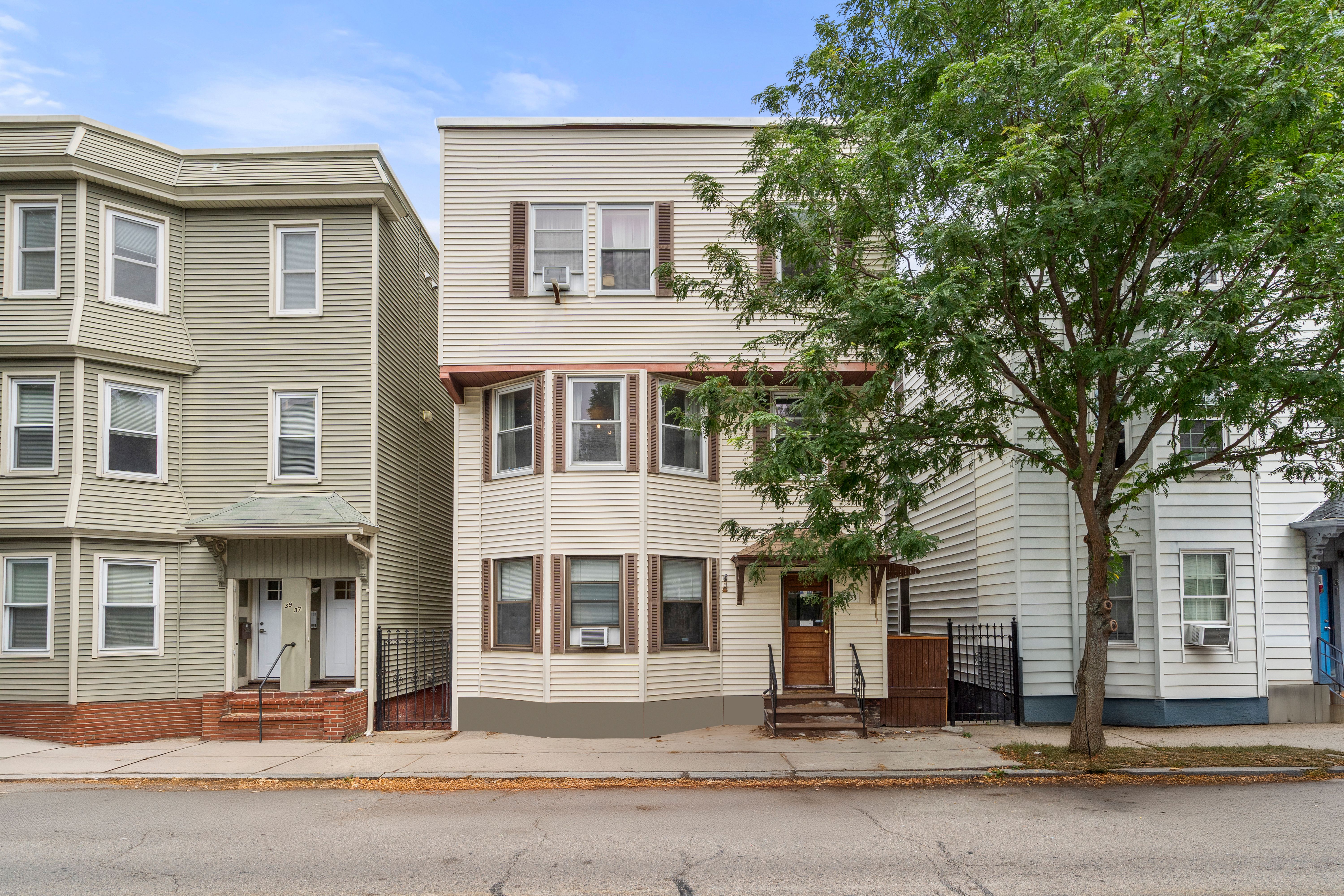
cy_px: 448
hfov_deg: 96.7
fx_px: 597
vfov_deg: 73.7
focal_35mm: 16
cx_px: 672
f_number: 8
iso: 400
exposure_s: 1/640
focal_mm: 16
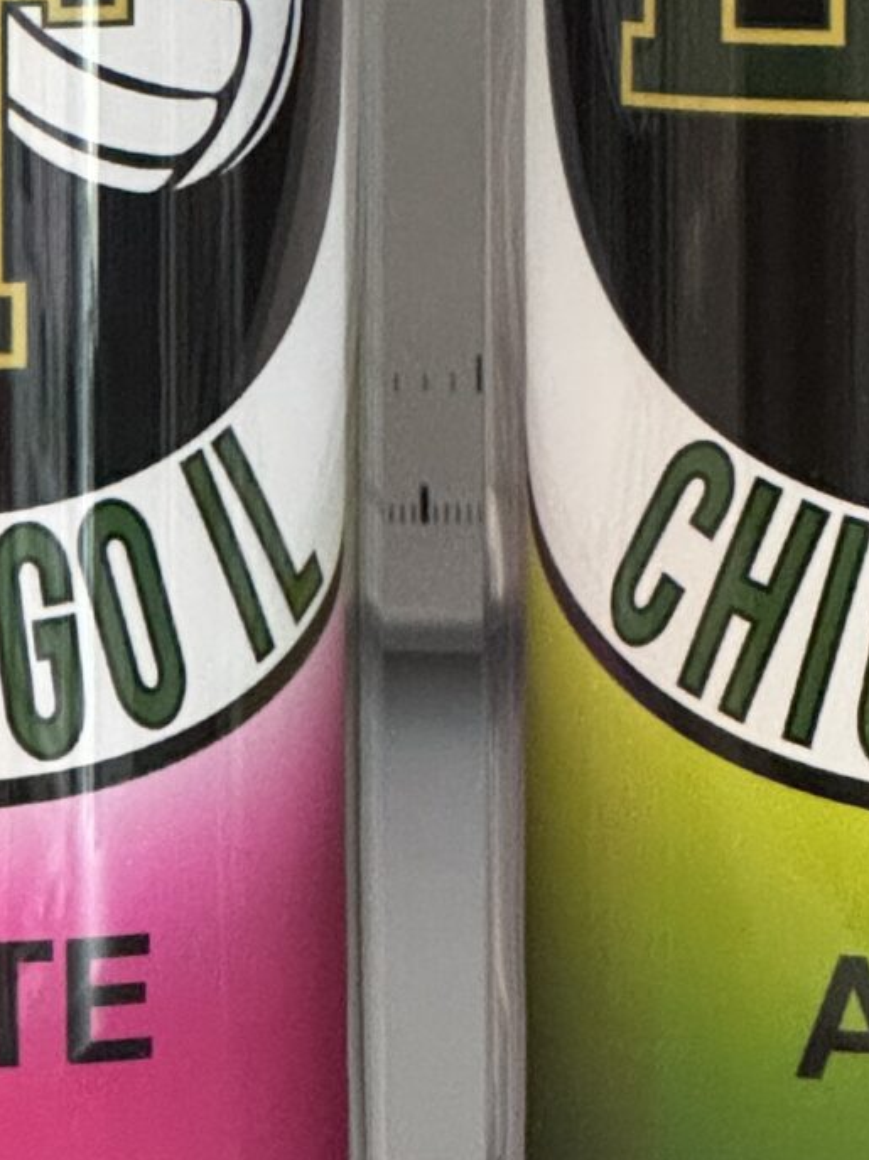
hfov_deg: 5.2
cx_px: -94
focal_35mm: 287
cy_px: -501
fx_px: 9609
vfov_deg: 6.8
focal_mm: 9
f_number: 2.8
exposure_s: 1/60
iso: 640
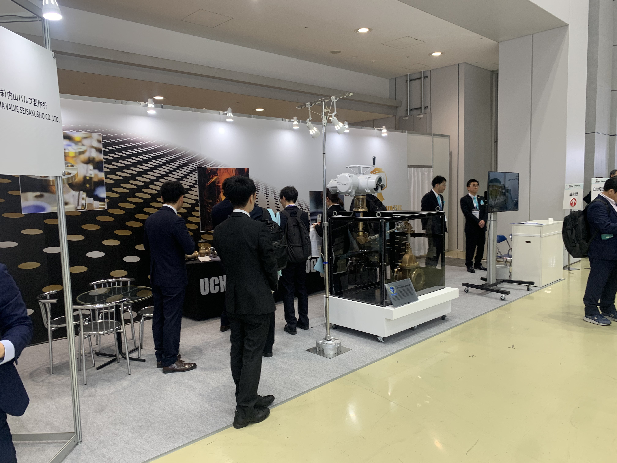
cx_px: 308
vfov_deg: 53.1
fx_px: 463
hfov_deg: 67.3
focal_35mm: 26
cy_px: 232
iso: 50
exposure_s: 1/50
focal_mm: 4.25
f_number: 1.8
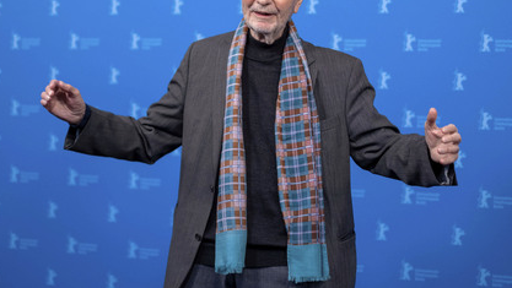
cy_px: 113
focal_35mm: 60
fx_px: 815
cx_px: 260
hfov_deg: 34.9
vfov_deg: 20.1
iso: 640
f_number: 1.4
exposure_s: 1/1500
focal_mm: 35
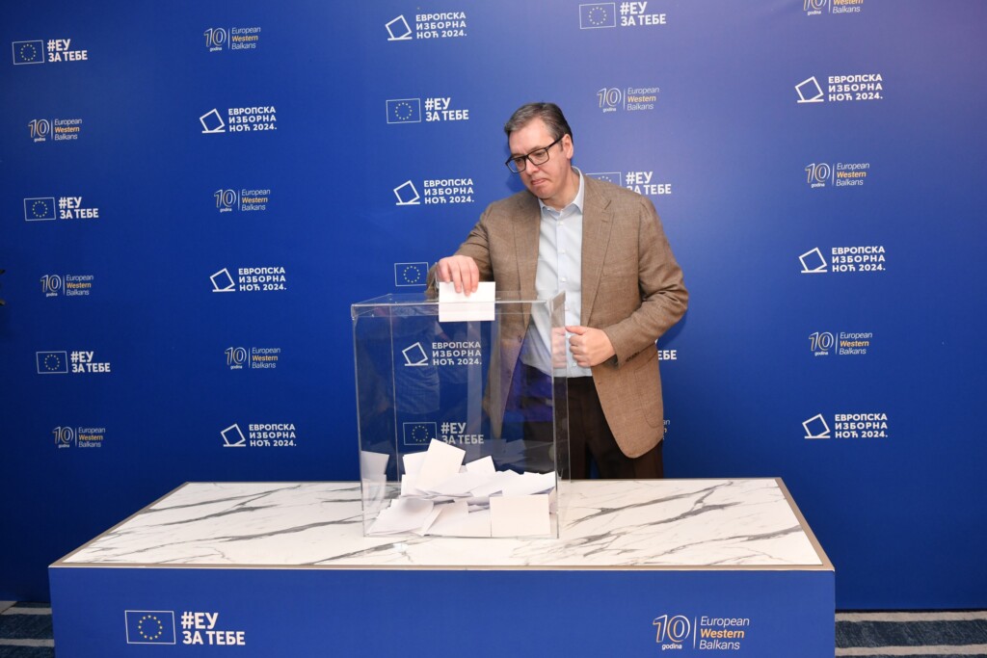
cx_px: 494
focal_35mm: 31
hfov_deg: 60.3
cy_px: 329
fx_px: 850
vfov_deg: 42.3
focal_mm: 31
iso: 1600
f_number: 4
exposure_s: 1/160
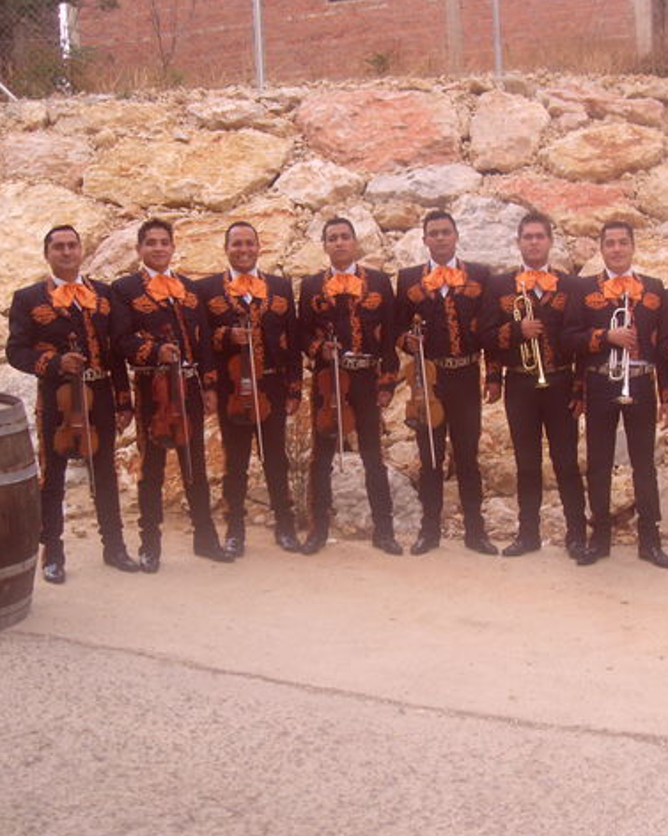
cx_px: 535
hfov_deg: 30.1
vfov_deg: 38.1
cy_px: 420
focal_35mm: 49
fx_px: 1212
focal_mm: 6.3
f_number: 7
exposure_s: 1/90
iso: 80
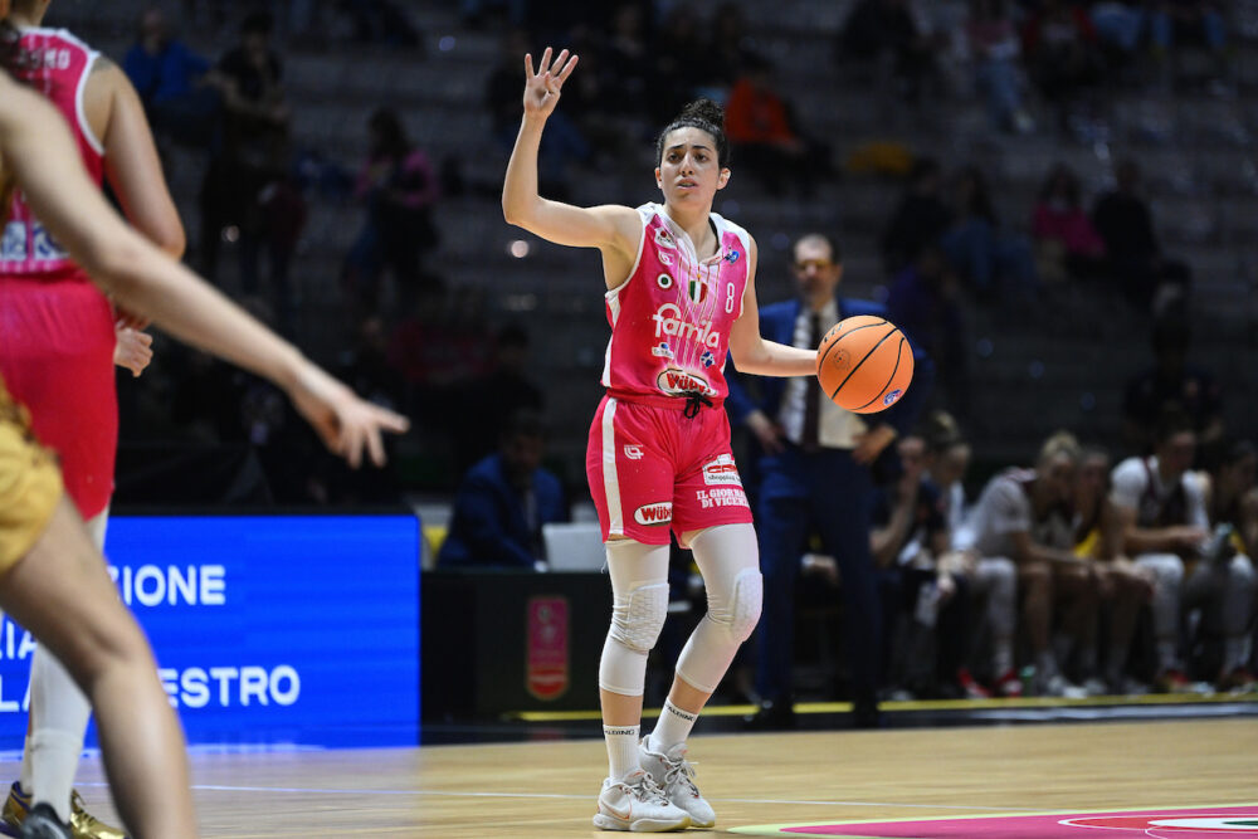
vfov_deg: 6.9
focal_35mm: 200
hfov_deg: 10.3
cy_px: 420
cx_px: 629
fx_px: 6989
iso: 3200
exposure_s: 1/1250
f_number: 2.8
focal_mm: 200
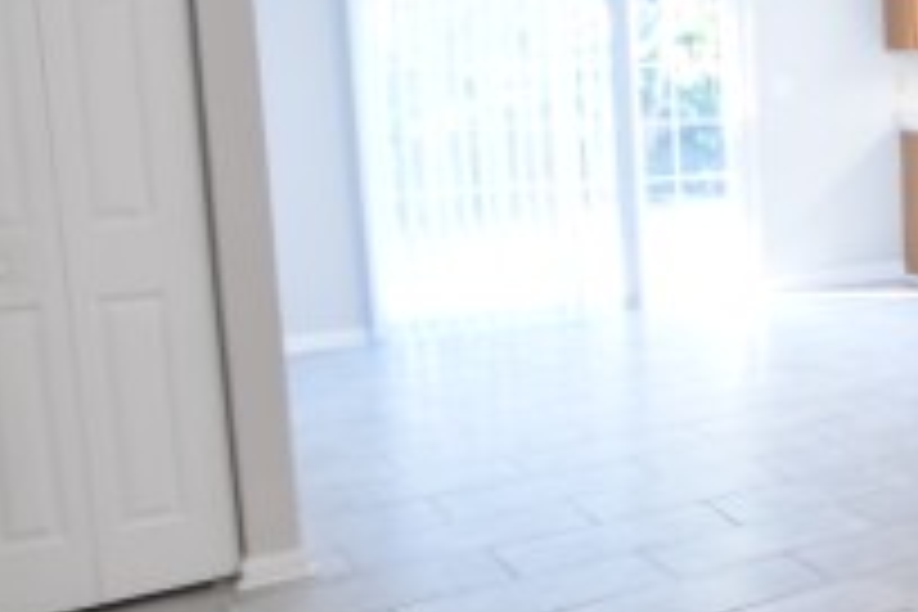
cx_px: 1359
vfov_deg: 25.4
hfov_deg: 27.1
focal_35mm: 53
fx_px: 1351
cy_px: 202
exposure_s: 1/30
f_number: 3.5
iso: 800
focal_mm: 10
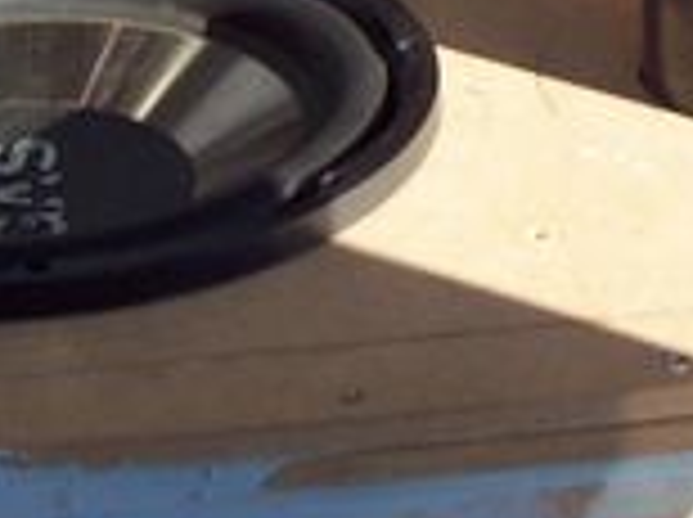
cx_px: 752
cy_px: 18
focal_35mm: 150
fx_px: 2998
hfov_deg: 13.0
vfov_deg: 9.8
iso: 80
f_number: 2.7
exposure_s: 1/331
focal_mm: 6
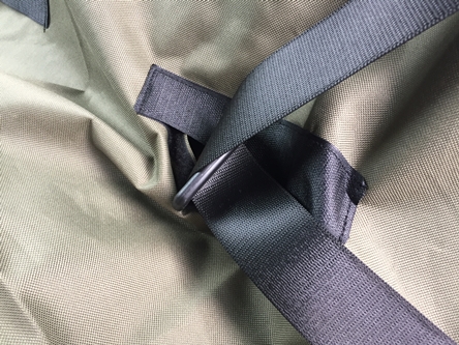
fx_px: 385
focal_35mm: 29
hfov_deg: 61.7
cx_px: 230
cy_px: 172
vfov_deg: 48.2
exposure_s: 1/33
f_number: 2.2
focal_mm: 4.15
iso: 125
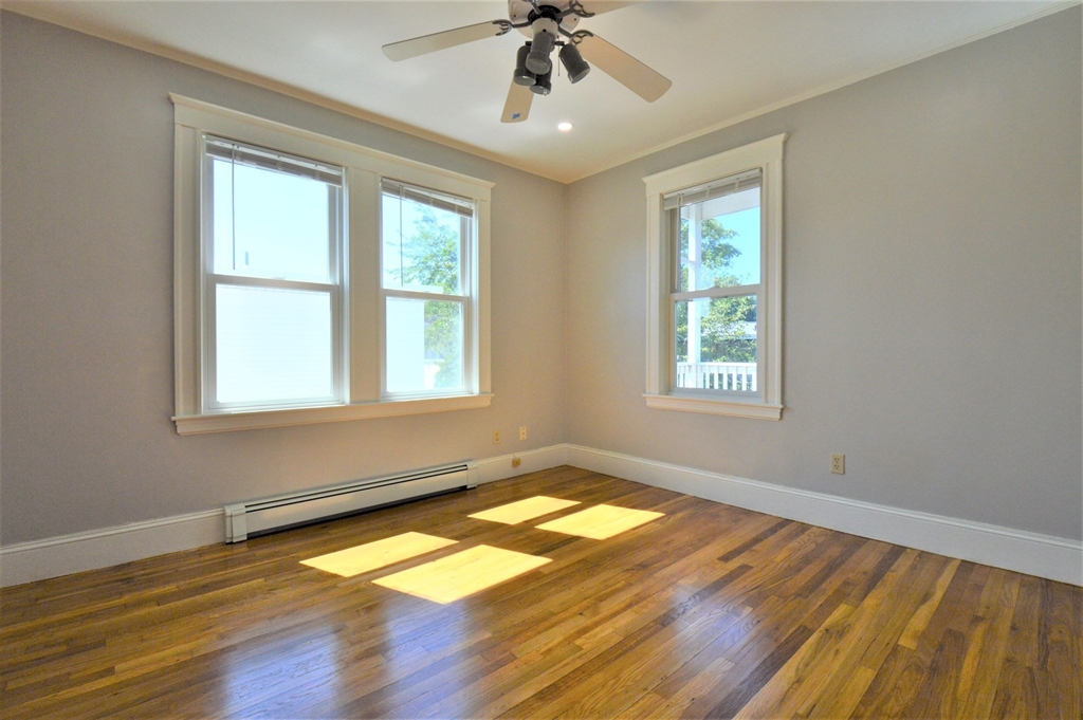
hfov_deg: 100.4
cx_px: 542
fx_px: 451
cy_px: 360
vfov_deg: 77.2
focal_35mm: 15
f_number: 10
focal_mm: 10
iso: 400
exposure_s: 1/200
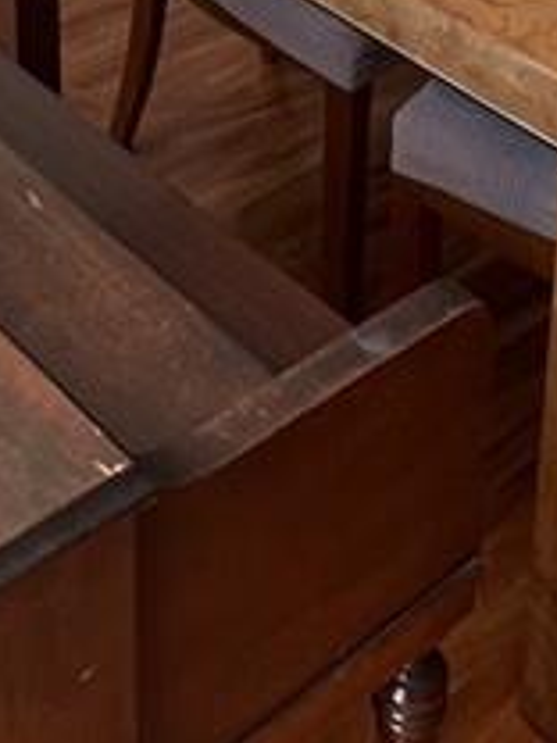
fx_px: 1609
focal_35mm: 75
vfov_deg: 20.6
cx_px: 164
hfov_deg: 19.5
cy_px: -479
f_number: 1.8
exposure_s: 1/99
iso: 64
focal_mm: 1.57
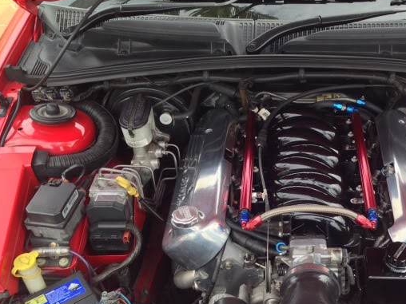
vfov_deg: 27.9
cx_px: 303
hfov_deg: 36.0
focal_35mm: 52
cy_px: 189
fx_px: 610
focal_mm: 4.1
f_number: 2.4
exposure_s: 1/169
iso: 50
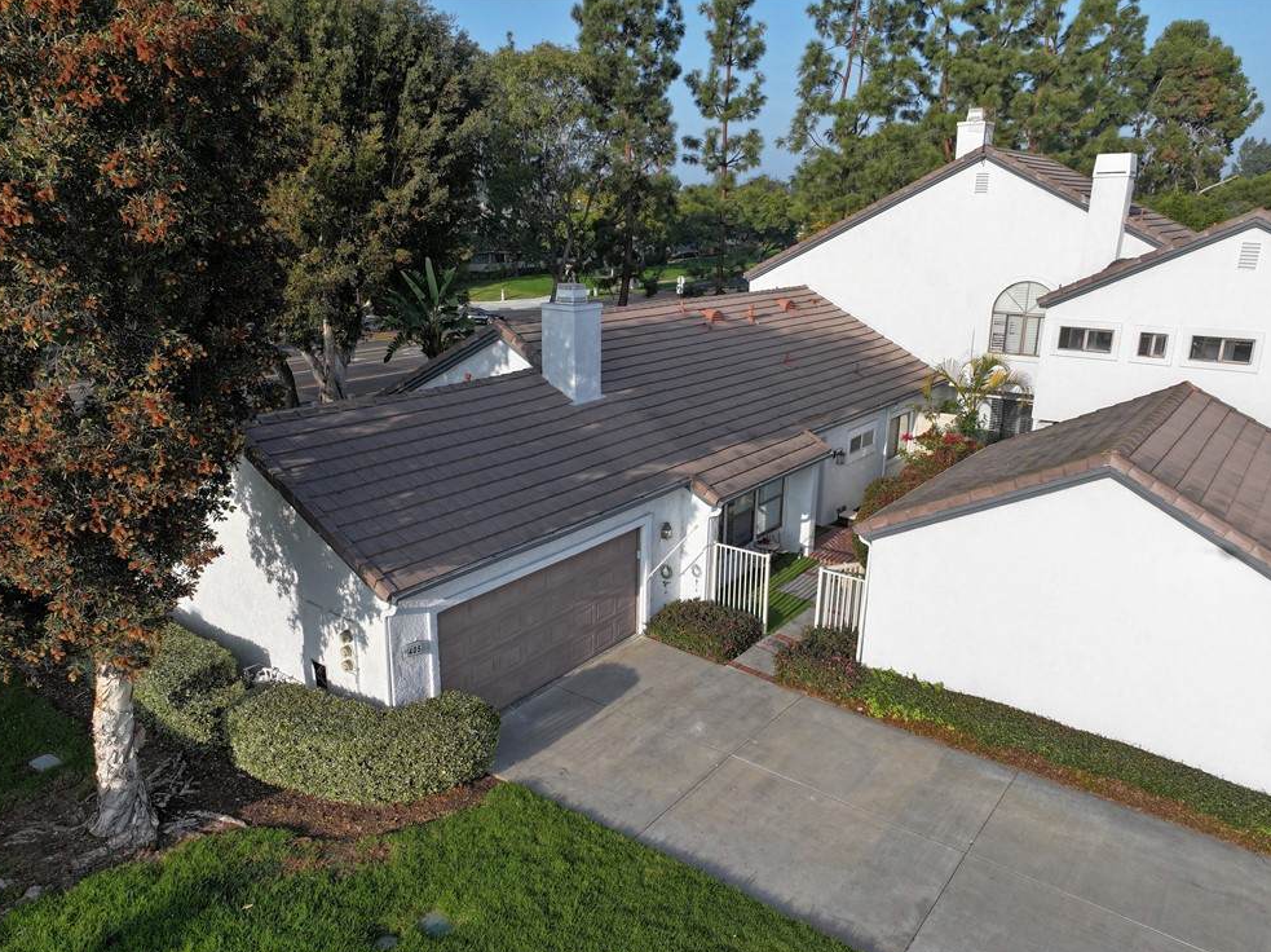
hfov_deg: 69.4
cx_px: 625
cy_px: 490
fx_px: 917
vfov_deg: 54.8
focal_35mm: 25
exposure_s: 1/3200
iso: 180
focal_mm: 12.29
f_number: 2.8
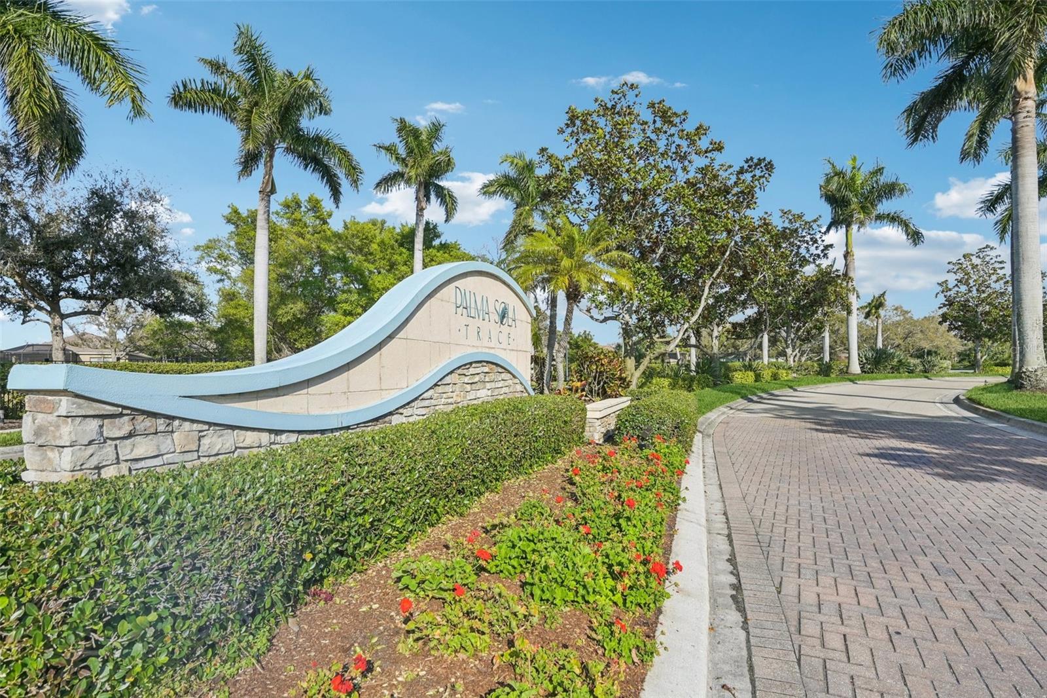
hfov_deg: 86.9
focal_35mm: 19
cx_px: 524
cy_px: 349
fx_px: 552
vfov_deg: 64.5
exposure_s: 1/1250
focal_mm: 19
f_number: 8
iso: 400
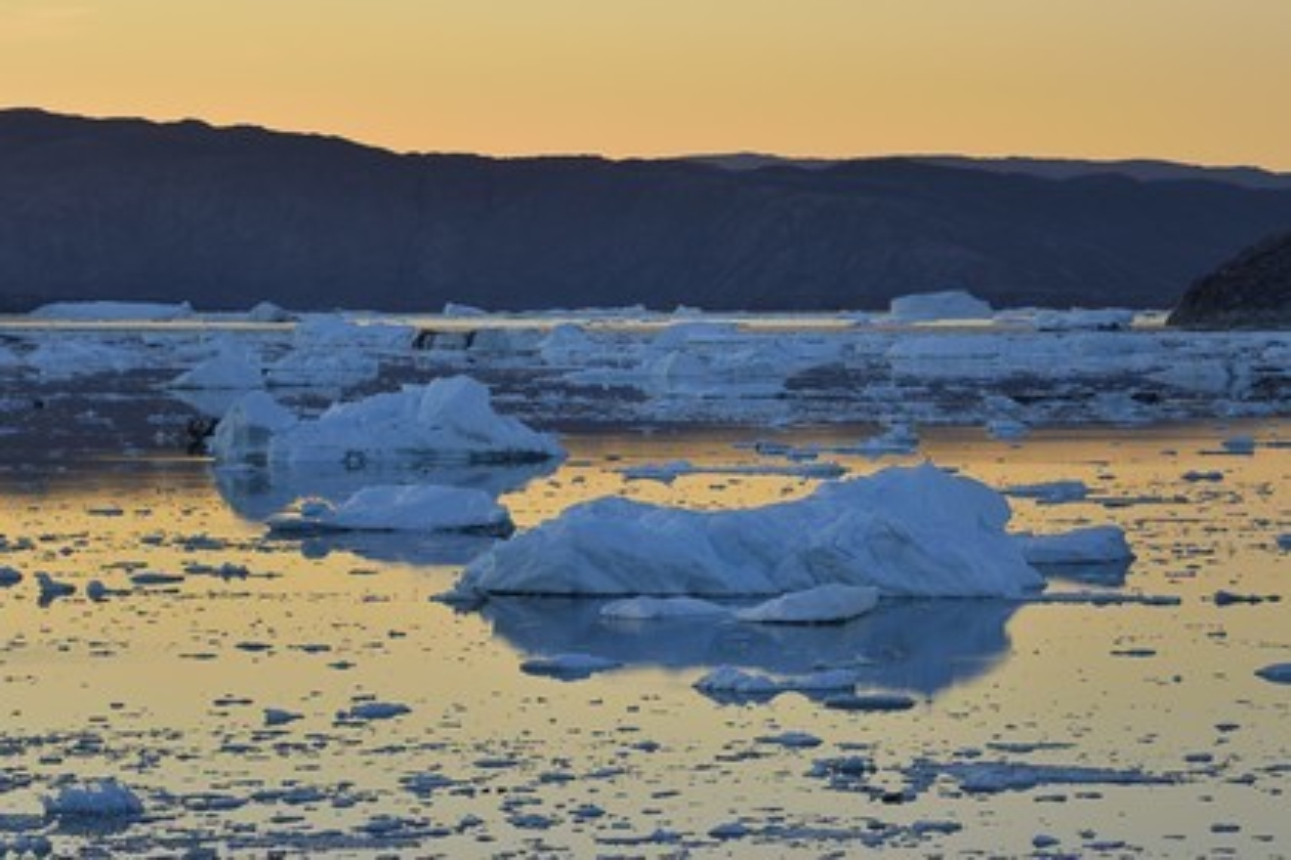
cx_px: 646
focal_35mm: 175
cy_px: 430
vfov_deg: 7.8
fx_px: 6275
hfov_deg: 11.7
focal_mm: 175
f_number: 9
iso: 400
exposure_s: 1/250
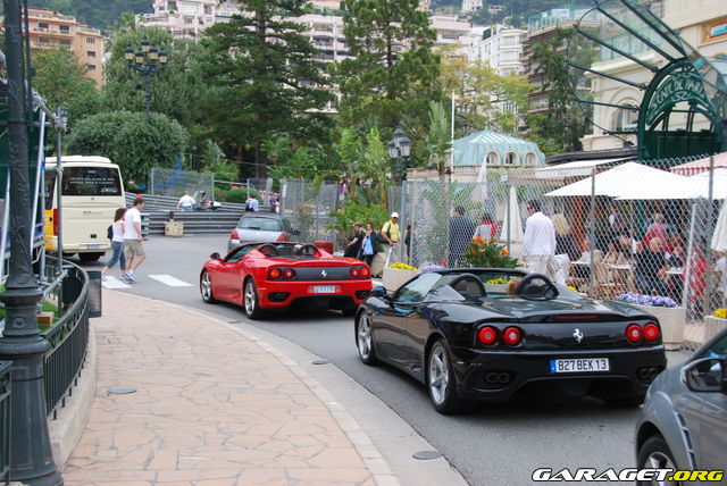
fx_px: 970
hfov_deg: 41.1
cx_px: 364
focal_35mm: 48
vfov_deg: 28.1
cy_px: 243
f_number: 6.3
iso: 100
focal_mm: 32
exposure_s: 1/160
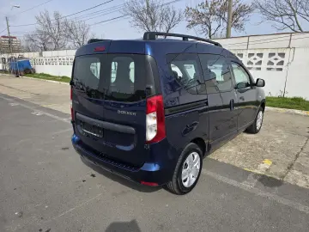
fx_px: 205
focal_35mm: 23
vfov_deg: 58.9
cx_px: 154
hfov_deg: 73.9
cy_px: 116
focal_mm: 6.3
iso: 80
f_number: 1.7
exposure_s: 1/5153
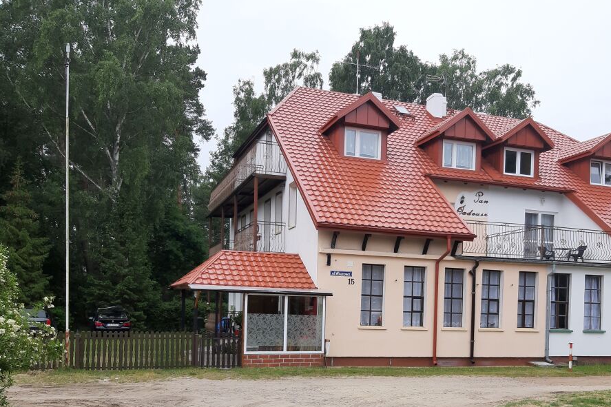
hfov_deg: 50.5
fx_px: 645
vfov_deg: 34.3
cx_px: 358
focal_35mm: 38
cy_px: 307
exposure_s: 1/684
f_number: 1.7
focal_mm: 3.93
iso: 40
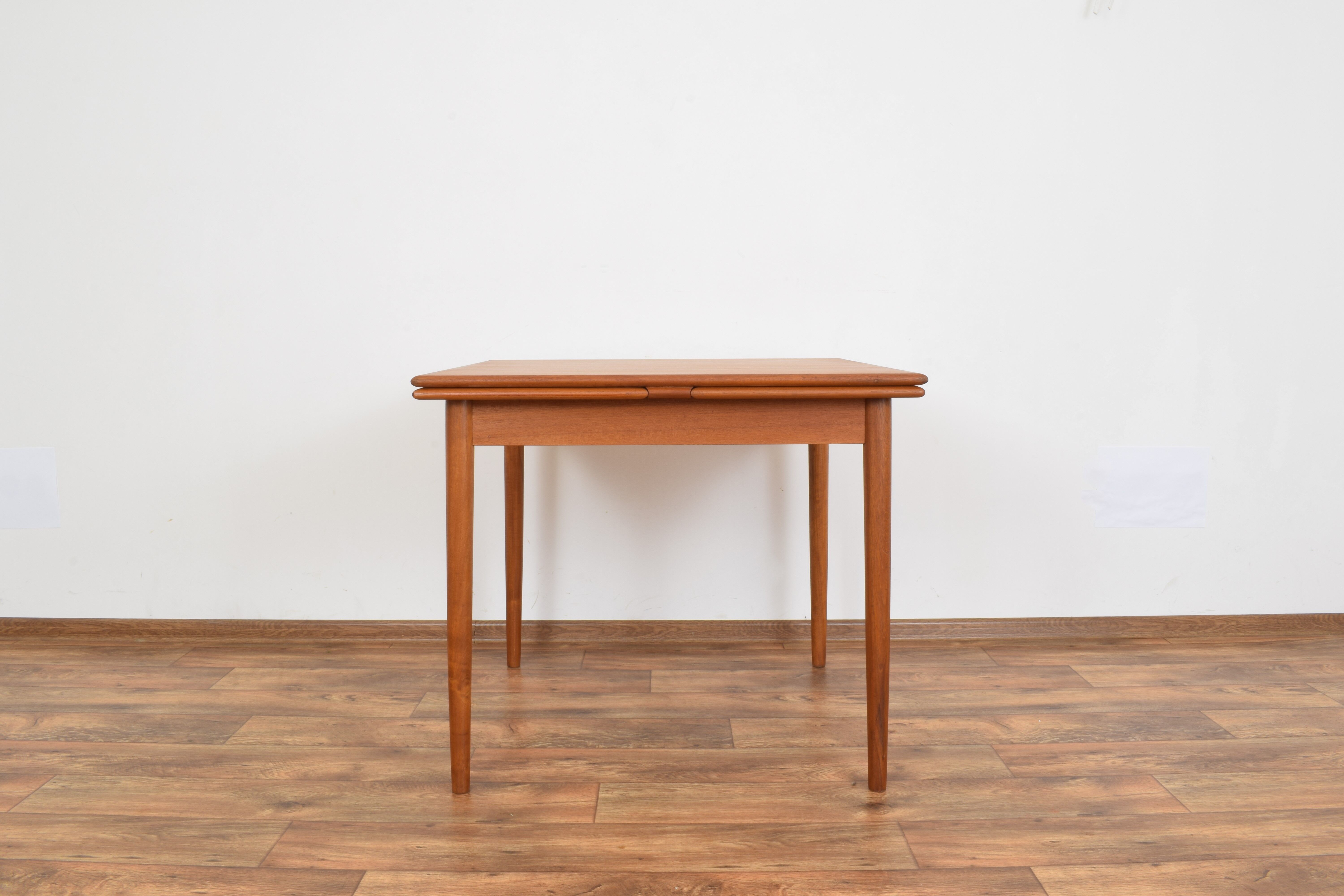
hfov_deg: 61.9
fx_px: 1120
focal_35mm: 30
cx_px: 672
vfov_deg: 43.6
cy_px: 448
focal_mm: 20
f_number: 22
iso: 100
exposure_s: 5
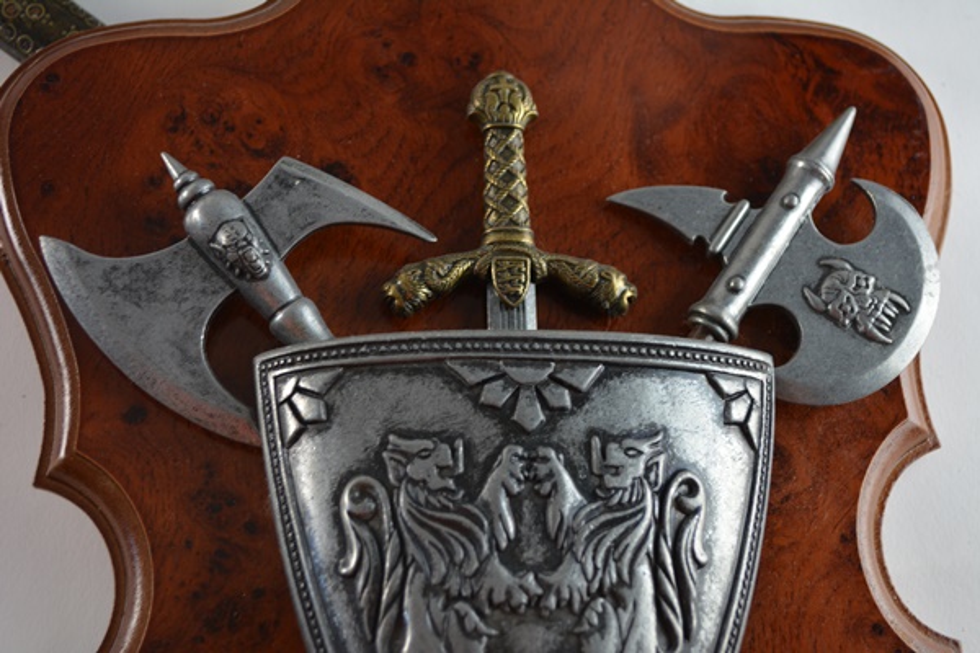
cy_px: 326
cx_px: 490
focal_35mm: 52
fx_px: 1429
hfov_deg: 37.9
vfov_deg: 25.8
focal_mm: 35
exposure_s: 1/100
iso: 400
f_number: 5
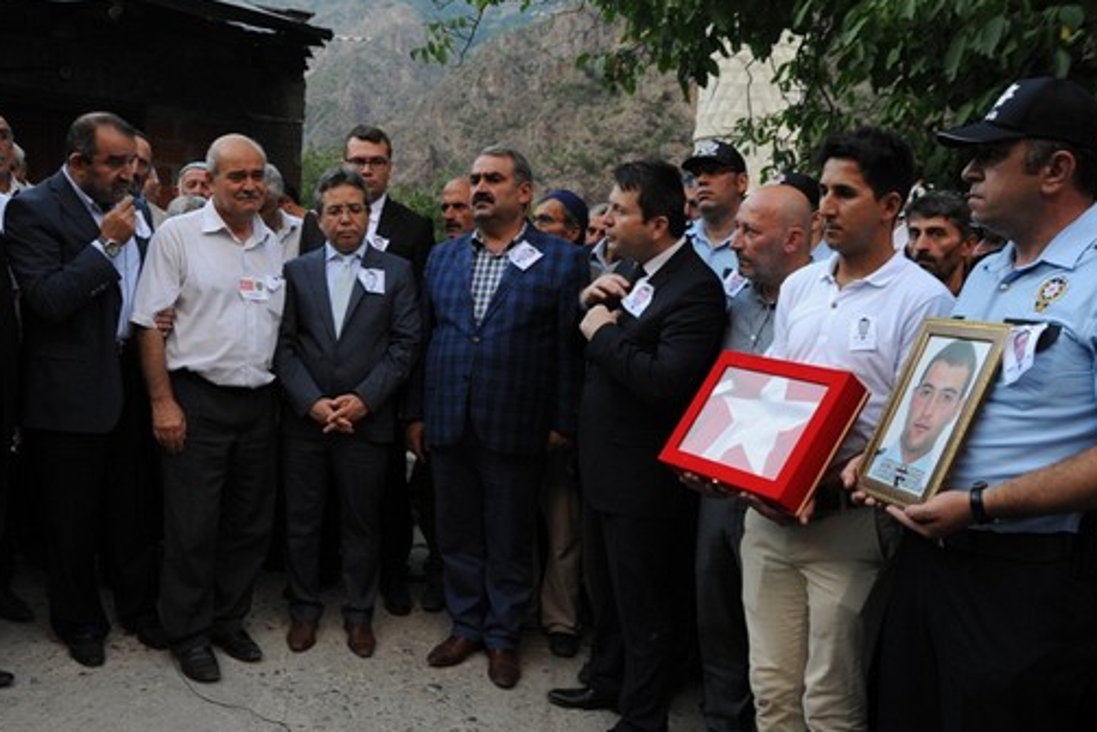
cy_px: 446
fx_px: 975
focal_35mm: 32
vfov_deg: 40.9
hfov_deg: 58.7
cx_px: 511
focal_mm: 24
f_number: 4.5
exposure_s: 1/100
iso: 1600
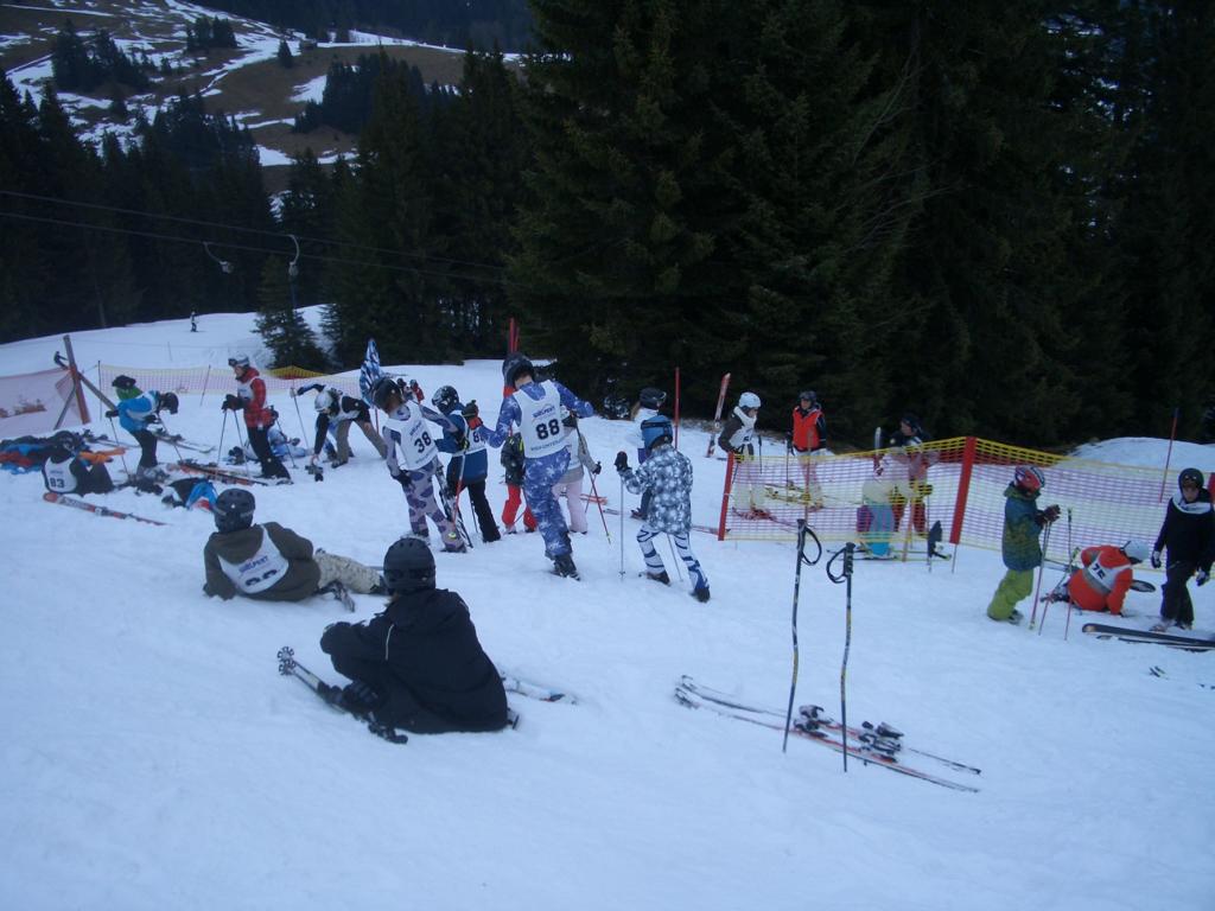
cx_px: 608
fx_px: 1228
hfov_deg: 52.6
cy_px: 456
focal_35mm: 35
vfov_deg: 40.7
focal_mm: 5.8
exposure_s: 1/500
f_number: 4.3
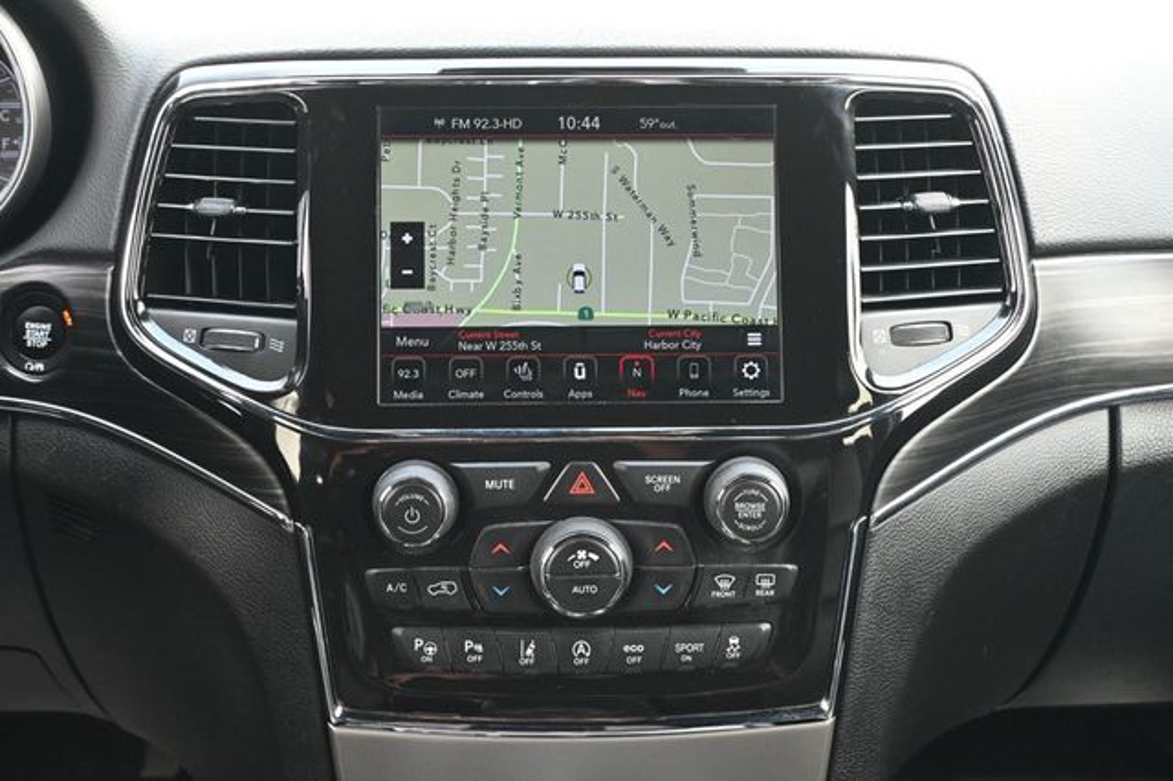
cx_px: 586
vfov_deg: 21.5
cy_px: 390
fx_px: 2052
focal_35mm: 63
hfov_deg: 31.9
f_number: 5.6
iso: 2800
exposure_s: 1/125
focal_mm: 42
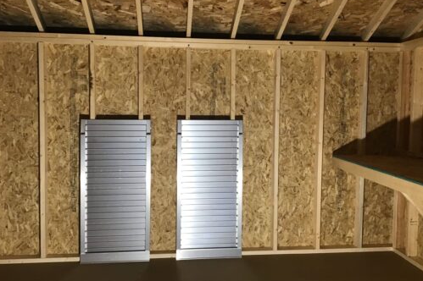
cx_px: 209
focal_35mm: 33
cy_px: 124
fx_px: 387
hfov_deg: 57.3
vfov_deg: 39.9
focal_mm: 3.3
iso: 64
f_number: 2.4
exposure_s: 1/30
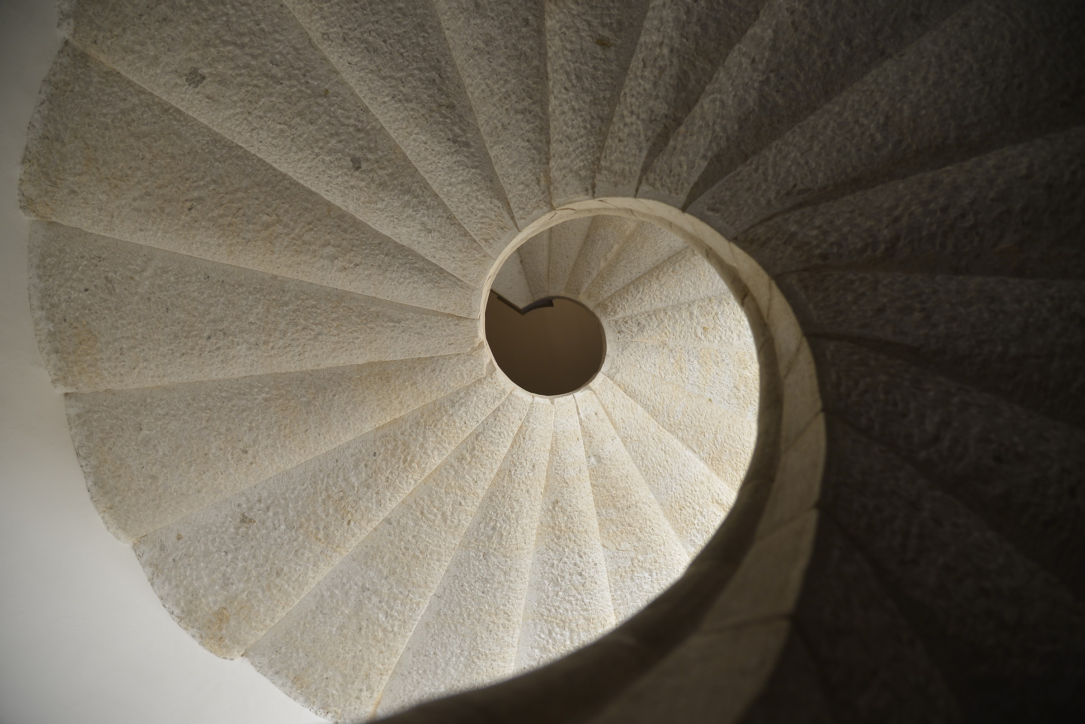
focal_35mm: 24
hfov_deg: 73.7
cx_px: 542
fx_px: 724
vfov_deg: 53.2
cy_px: 362
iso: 160
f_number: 4
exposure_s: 1/25
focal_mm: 24
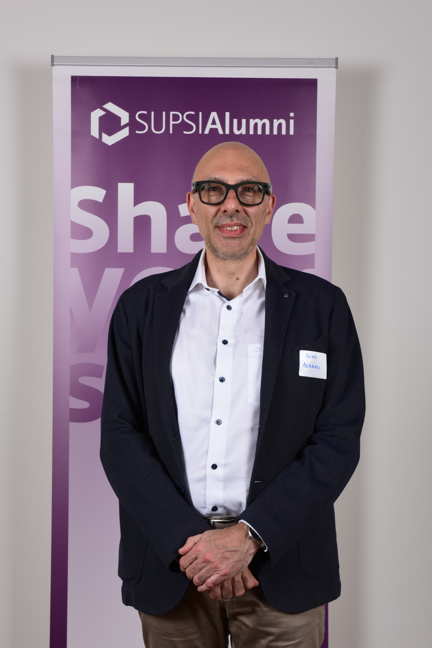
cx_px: 216
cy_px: 324
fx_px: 1259
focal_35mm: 70
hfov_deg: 19.5
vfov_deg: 28.8
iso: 250
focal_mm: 70
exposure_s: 1/125
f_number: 13
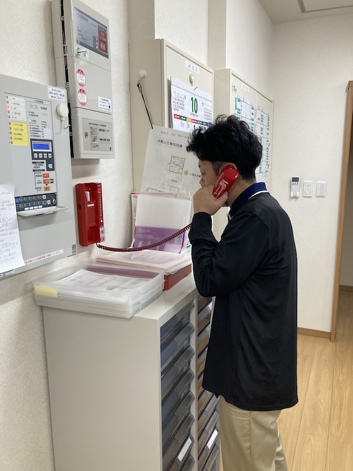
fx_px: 381
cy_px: 236
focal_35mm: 28
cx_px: 176
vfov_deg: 63.4
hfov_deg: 49.7
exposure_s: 1/101
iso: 80
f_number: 1.8
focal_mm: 3.99
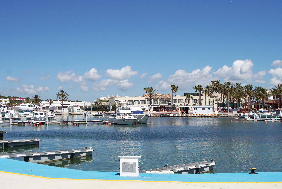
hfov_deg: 53.1
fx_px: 282
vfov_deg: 37.0
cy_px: 94
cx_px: 141
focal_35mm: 36
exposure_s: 1/500
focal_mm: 24
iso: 100
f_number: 8
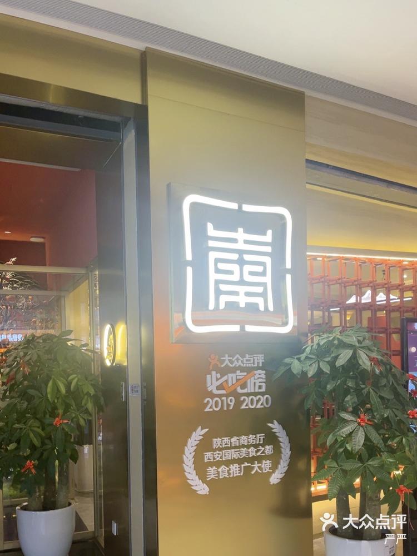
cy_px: 278
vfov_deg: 32.7
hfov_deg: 24.8
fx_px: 948
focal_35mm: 59
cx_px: 208
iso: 125
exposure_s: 1/100
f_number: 1.6
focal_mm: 5.1
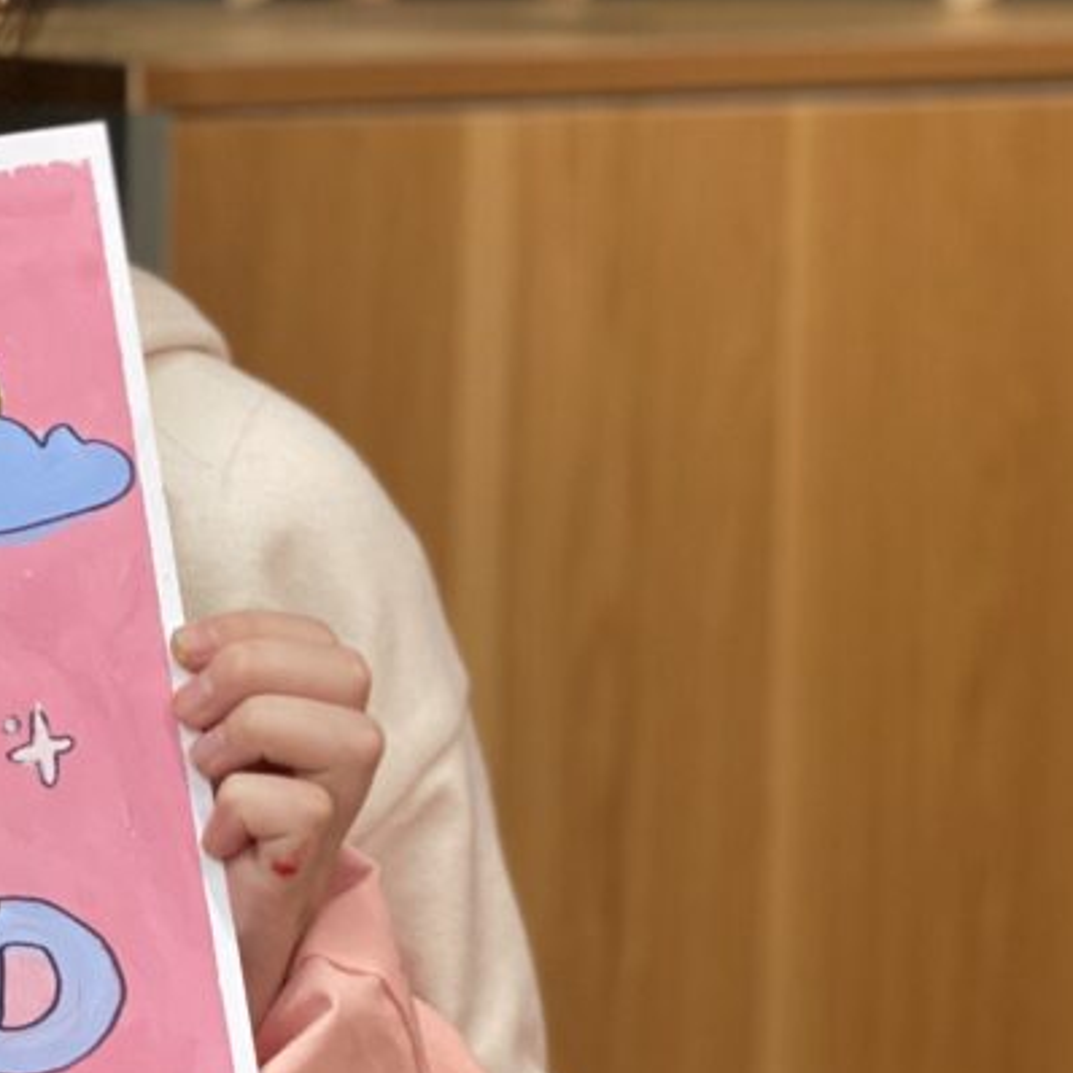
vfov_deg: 11.3
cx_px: -221
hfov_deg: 11.1
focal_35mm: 154
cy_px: 403
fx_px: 5401
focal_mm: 6
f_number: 2
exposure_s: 1/100
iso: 160
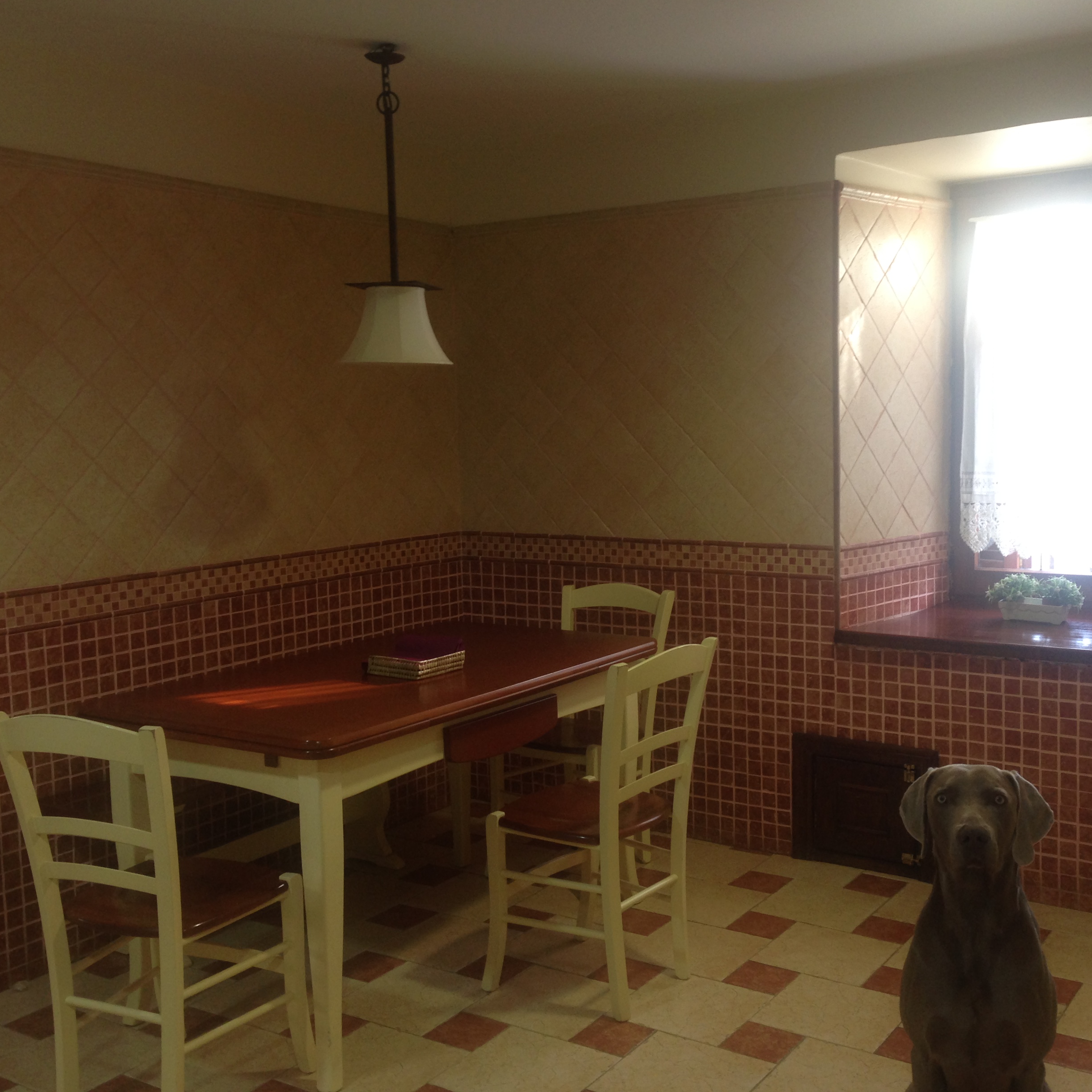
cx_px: 600
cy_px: 545
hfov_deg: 42.8
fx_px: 1392
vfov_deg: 42.8
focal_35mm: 39
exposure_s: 1/20
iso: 64
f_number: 2.4
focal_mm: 4.12
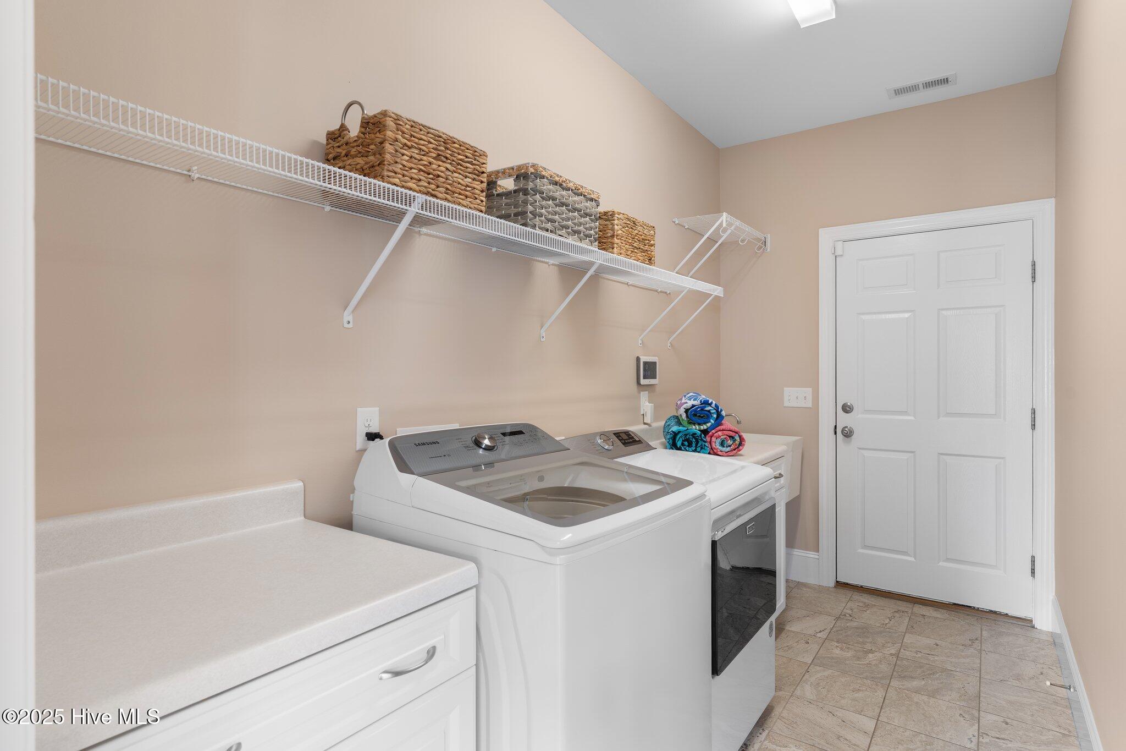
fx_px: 594
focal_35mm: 19
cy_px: 376
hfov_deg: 86.9
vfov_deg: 64.5
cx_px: 563
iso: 125
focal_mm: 19
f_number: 7.1
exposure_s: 3.2
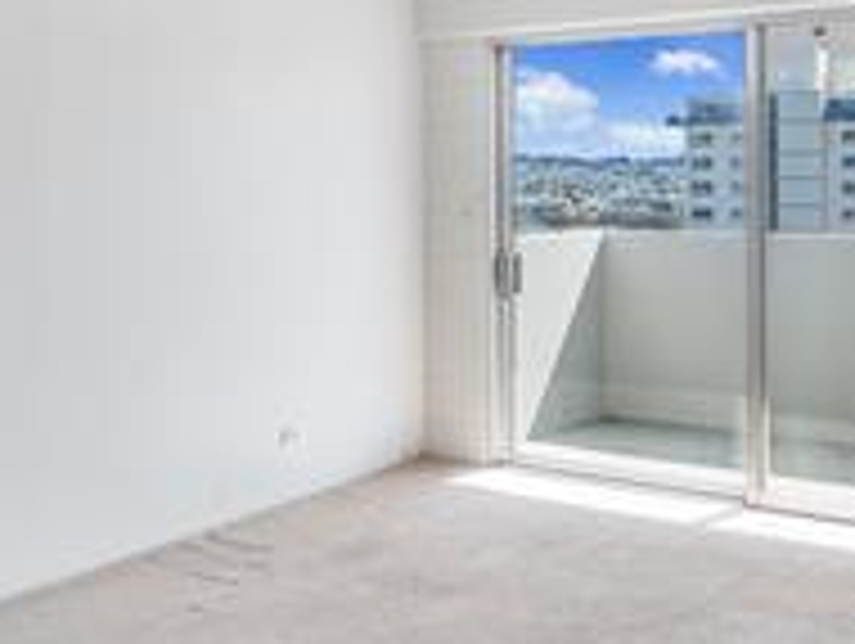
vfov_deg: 30.5
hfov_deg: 40.3
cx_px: 380
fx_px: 1162
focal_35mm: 47
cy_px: 180
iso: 125
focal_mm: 7
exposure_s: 1/1600
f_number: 4
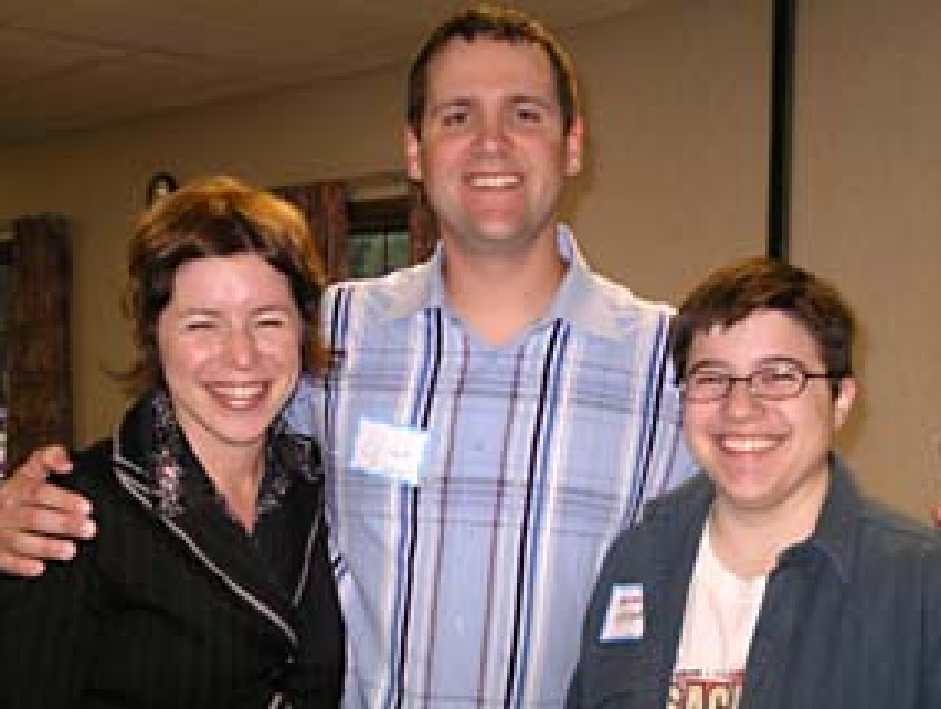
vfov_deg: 23.0
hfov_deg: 30.2
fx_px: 1743
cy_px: 383
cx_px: 467
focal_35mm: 64
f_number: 3.2
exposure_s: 1/46
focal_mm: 10.9
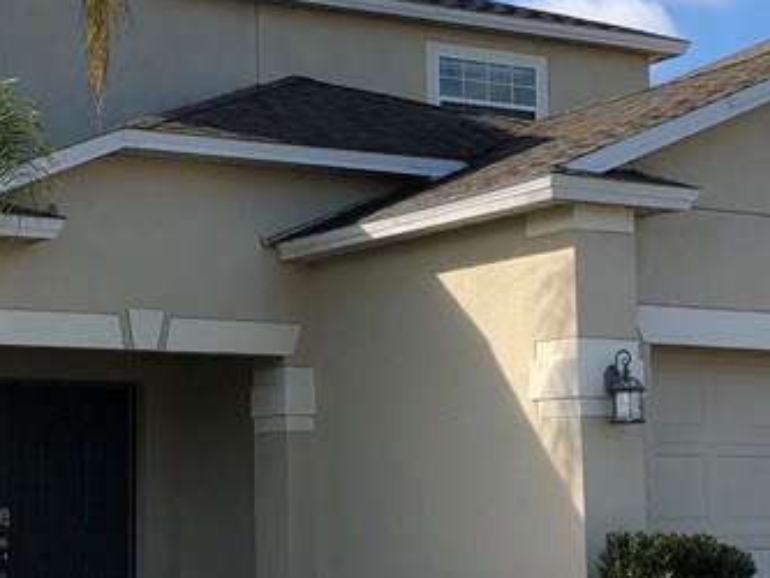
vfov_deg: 17.2
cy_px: 257
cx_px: 217
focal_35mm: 86
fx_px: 1914
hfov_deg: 22.6
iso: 20
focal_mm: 4
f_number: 1.8
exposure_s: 1/1116
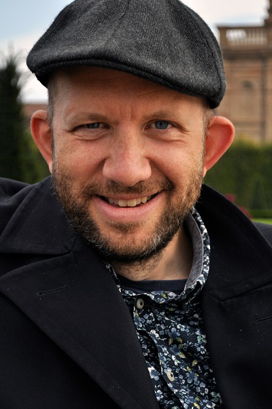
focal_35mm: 68
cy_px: 204
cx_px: 136
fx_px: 767
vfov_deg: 29.9
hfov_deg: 20.1
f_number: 5.3
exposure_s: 1/1250
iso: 500
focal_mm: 45
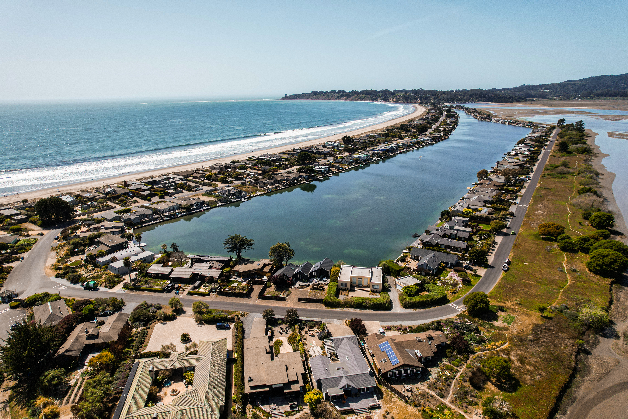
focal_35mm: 22
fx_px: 384
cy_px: 210
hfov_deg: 78.6
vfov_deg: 57.2
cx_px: 314
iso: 130
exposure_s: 1/2500
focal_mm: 8.38
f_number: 2.8
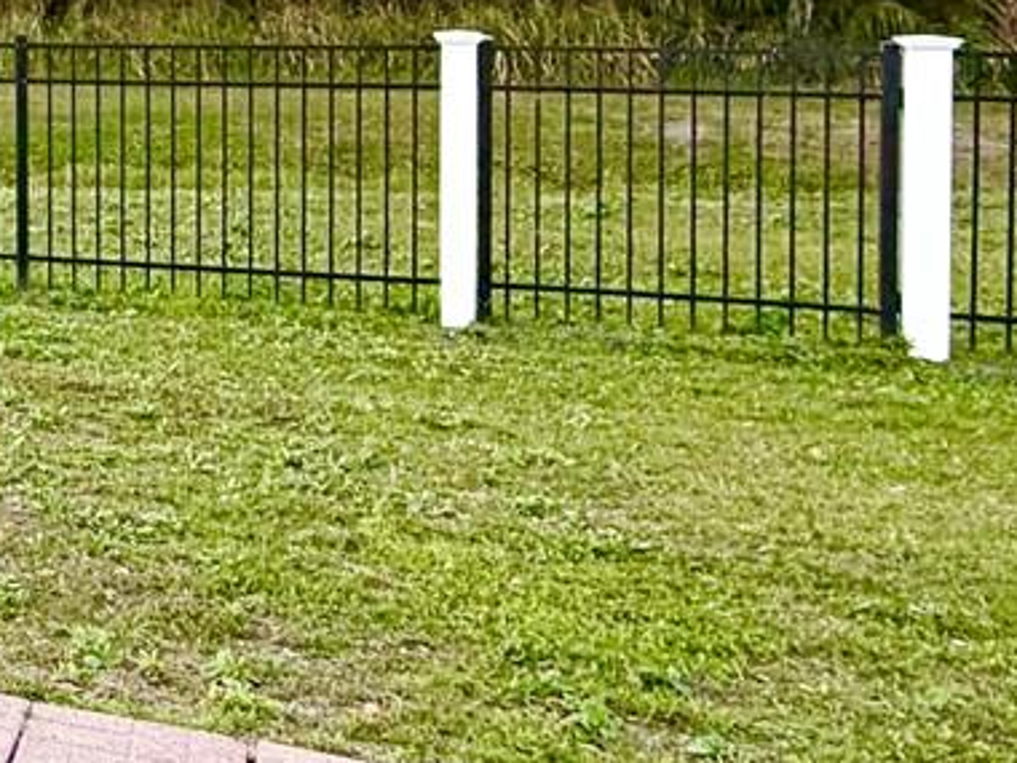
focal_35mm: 59
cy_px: -5
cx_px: -508
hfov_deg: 25.0
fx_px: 1733
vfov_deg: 23.7
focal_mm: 2.22
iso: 50
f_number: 2.2
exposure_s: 1/143
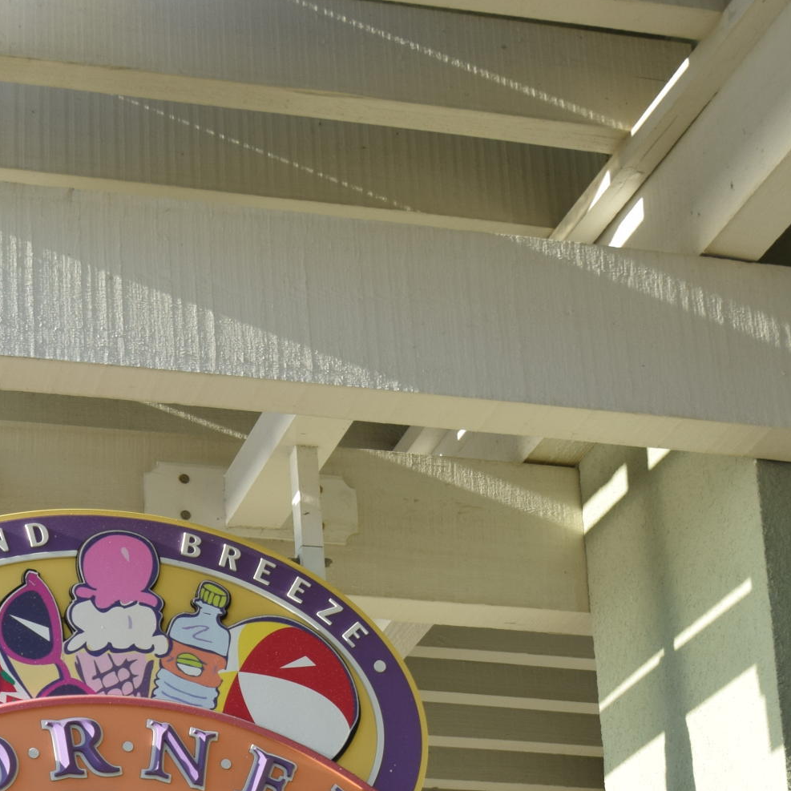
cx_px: 59
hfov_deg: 18.3
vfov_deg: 18.3
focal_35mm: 93
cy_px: 728
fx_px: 2404
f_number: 8
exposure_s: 1/250
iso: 200
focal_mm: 24
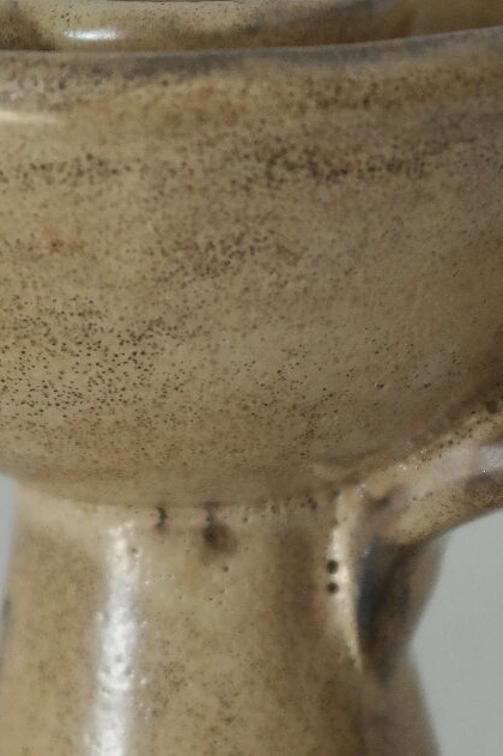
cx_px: 193
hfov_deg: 6.5
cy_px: 516
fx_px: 4427
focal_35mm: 211
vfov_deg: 9.7
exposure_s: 1/30
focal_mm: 50
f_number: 5.6
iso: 800
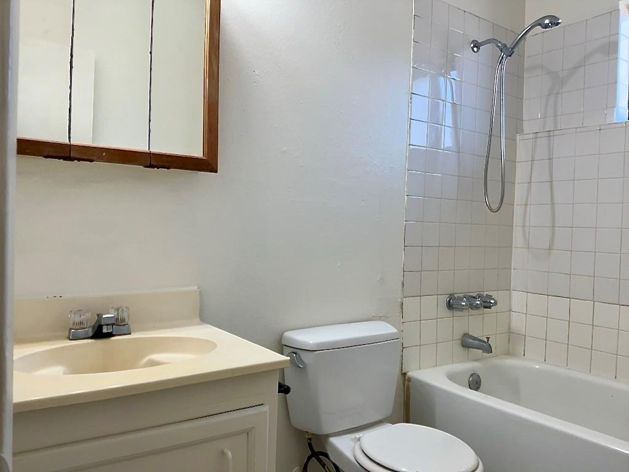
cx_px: 314
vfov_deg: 51.4
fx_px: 491
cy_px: 236
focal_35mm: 27
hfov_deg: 65.3
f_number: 1.8
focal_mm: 3
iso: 32
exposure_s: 1/60
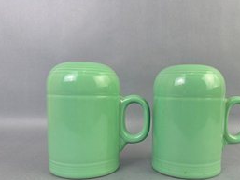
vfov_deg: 43.7
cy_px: 116
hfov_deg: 56.4
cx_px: 141
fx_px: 222
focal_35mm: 32
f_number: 1.78
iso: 64
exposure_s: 1/268
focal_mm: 6.76
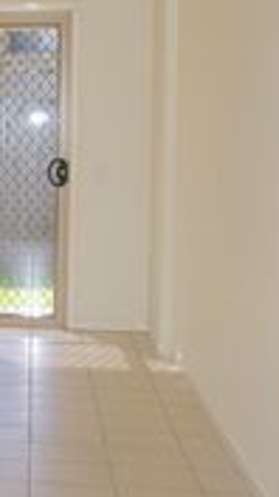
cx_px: -333
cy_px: 222
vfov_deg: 22.1
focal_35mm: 96
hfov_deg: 11.1
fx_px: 1268
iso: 400
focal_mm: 23
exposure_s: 1/180
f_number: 8
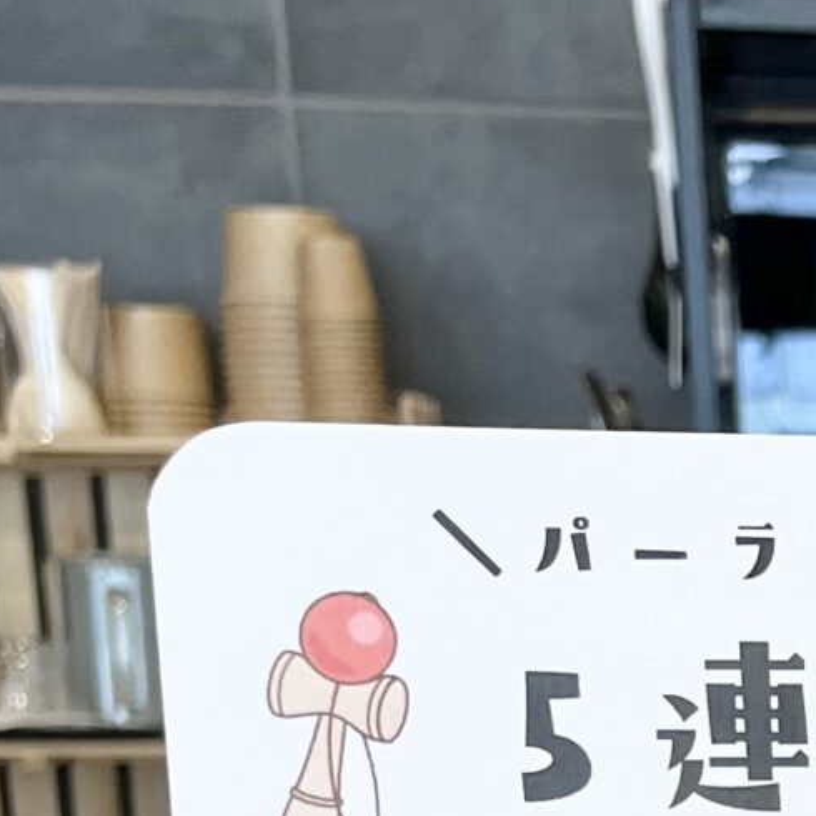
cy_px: 1386
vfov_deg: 13.3
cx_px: 1564
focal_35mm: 120
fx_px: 3200
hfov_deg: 12.9
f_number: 1.6
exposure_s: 1/100
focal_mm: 5.1
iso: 80
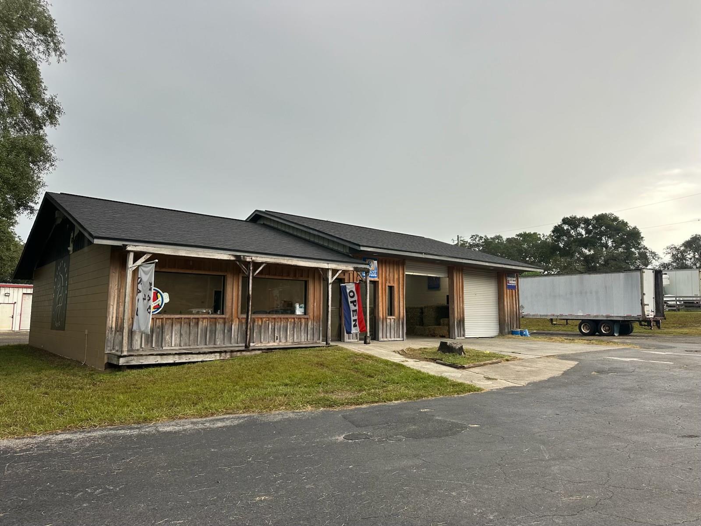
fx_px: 486
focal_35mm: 24
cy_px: 263
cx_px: 350
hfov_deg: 71.6
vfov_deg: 56.8
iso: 80
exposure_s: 1/356
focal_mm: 6.86
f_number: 1.78
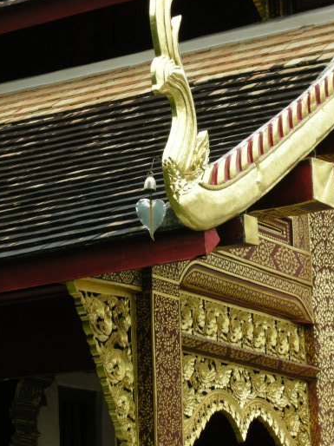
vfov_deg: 12.6
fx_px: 2021
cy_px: 224
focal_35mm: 157
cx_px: 156
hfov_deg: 9.4
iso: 64
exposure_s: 1/130
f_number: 5.3
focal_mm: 26.3
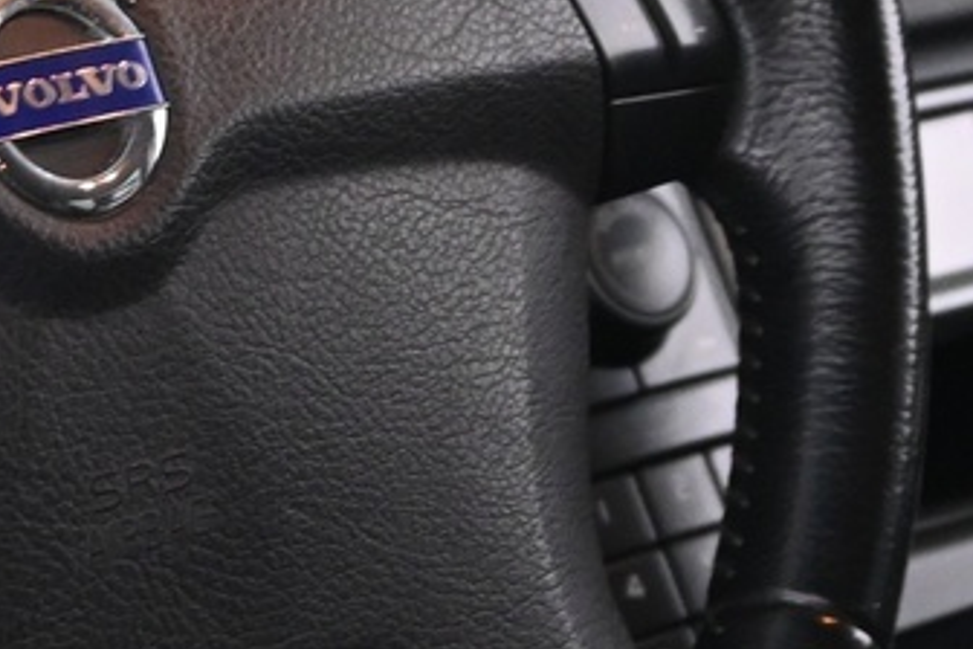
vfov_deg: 7.3
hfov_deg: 10.9
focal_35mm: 188
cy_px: 145
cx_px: 29
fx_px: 5081
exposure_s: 1/8
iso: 1600
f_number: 5
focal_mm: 26
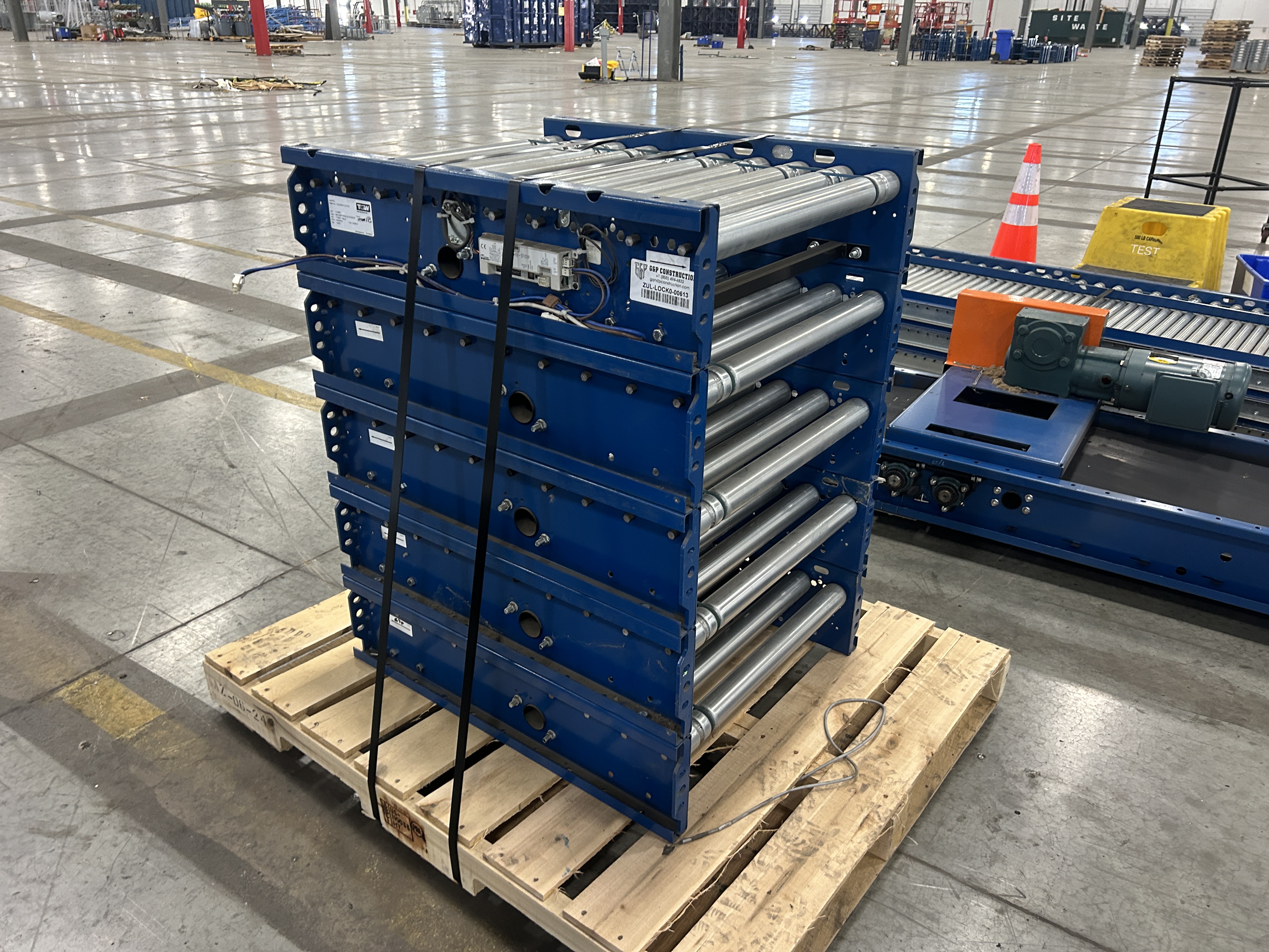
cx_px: 634
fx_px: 953
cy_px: 476
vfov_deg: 53.1
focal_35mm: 26
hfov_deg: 67.3
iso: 250
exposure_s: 1/60
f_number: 1.5
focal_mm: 5.7
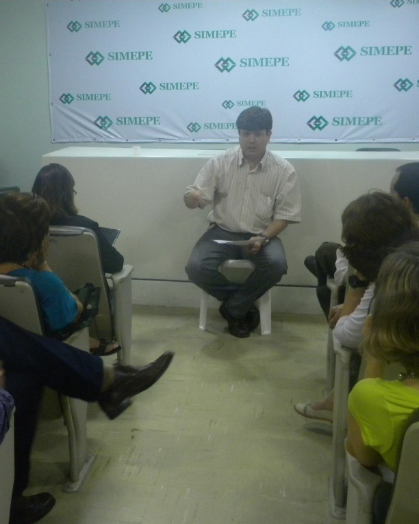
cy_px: 262
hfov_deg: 31.8
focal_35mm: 47
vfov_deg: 39.6
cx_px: 144
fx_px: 729
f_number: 3.7
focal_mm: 6.4
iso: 400
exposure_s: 1/19.4
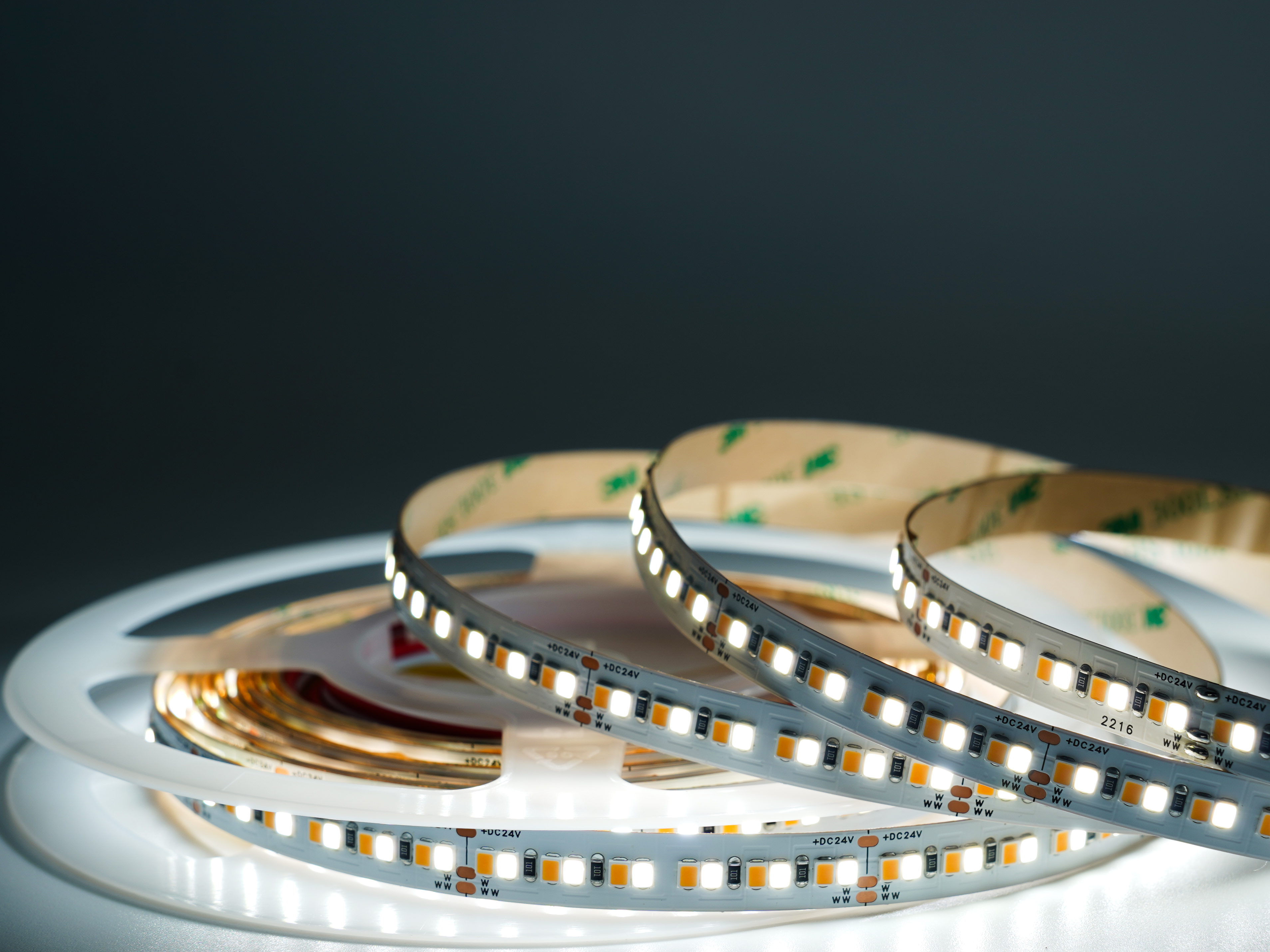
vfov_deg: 15.7
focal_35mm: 94
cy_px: 580
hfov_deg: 20.8
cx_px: 894
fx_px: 3449
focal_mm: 62
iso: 50
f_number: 8
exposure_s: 1/160
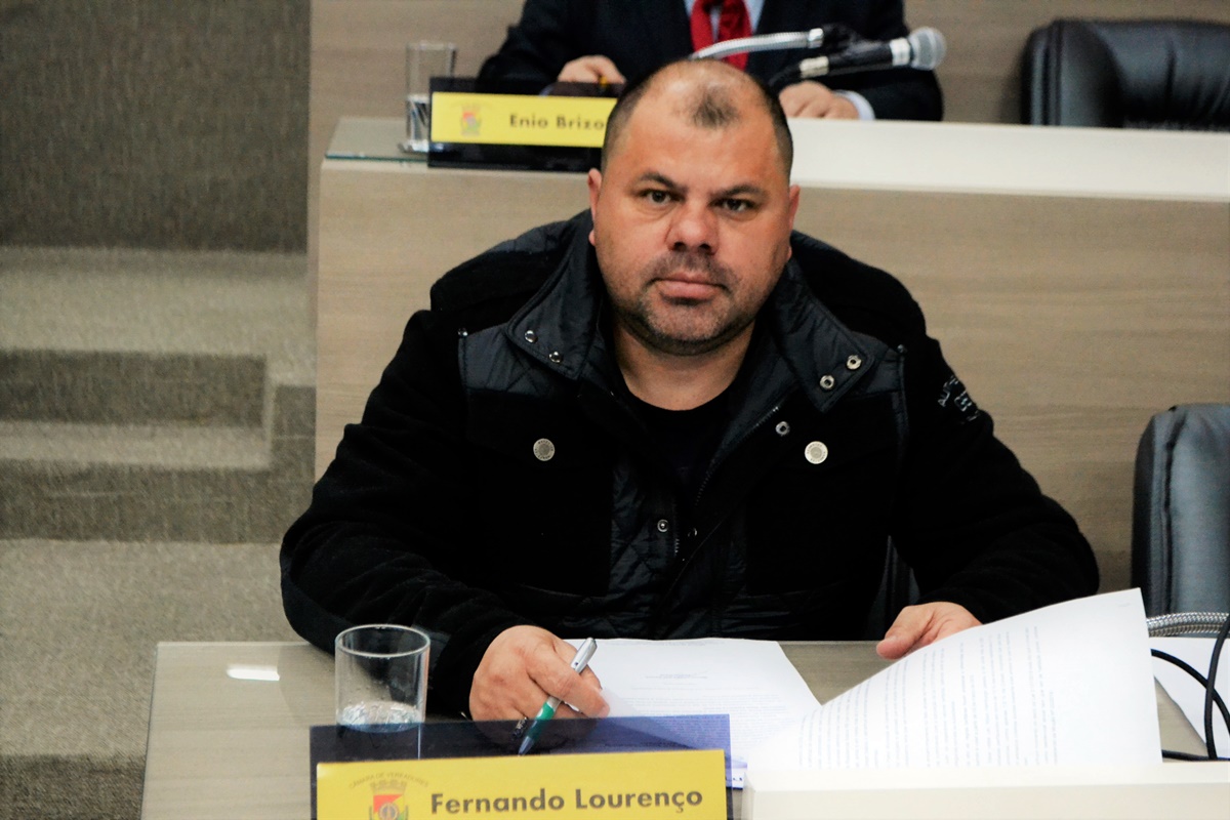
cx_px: 615
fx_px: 2357
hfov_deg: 29.2
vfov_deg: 19.7
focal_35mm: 69
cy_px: 410
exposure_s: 1/100
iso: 3200
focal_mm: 46
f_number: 5.3
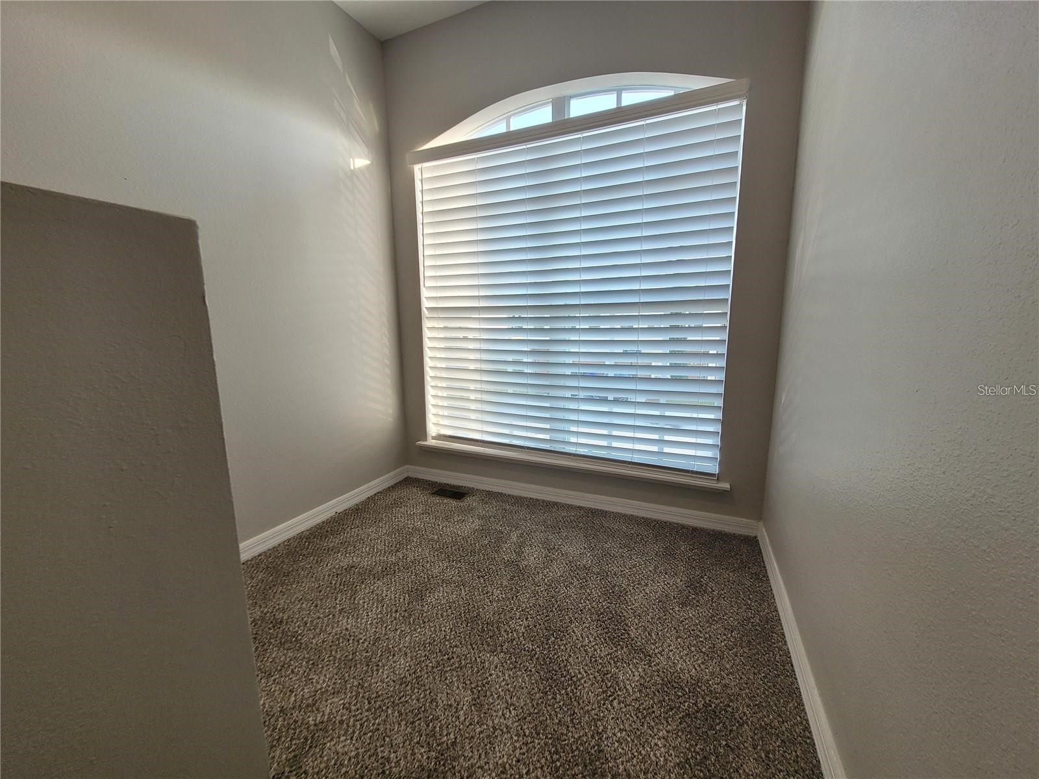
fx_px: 390
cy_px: 390
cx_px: 520
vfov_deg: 89.9
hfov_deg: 106.2
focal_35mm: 13
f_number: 2.2
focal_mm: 1.74
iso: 80
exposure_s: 1/120
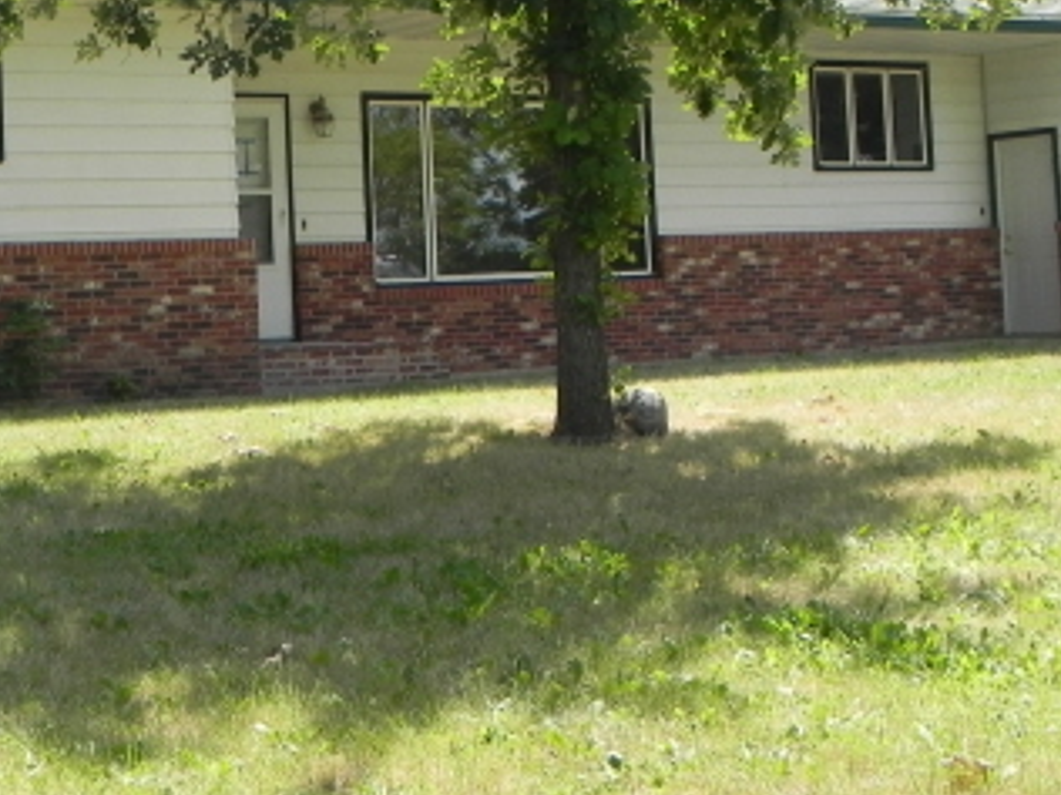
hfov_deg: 26.0
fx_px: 2299
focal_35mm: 75
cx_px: 470
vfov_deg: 19.4
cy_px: 131
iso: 160
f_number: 5.6
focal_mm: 6.6
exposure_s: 1/240
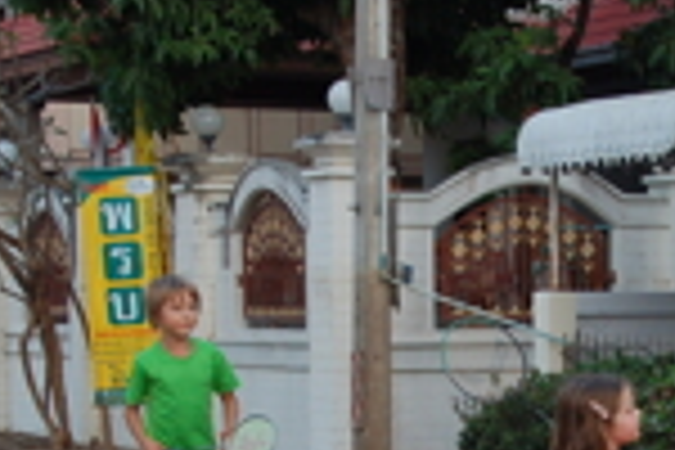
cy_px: 432
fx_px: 2887
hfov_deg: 13.2
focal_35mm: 154
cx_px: 572
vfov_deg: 8.9
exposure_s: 1/100
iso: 400
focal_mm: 28
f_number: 5
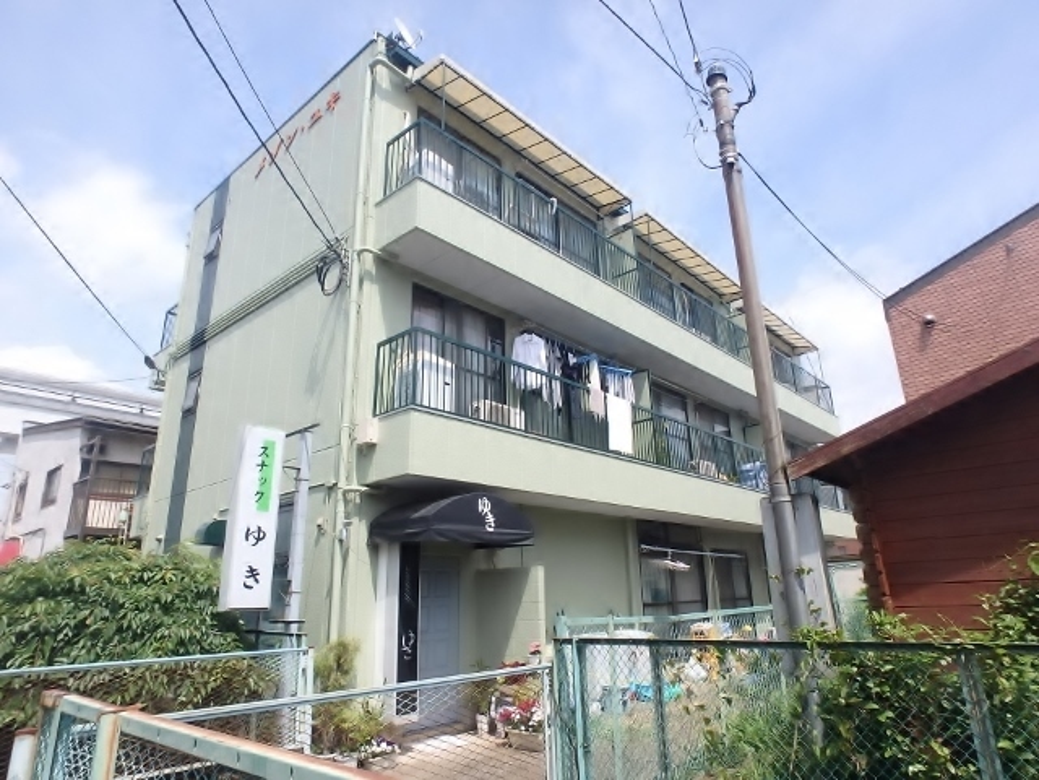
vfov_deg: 63.4
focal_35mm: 21
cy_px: 390
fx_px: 630
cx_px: 520
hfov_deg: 79.0
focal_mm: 3.7
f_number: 3.5
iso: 125
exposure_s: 1/800
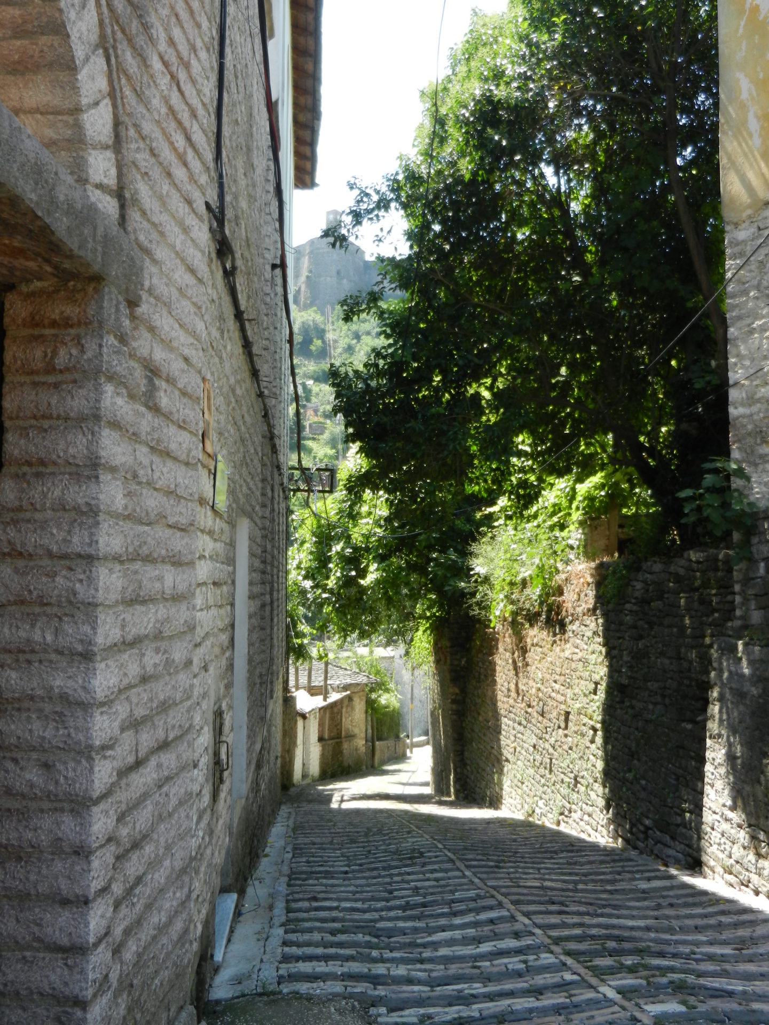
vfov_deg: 55.4
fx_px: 977
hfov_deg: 42.9
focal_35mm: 33
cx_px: 384
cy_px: 512
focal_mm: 5.9
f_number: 3.8
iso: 160
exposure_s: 1/320
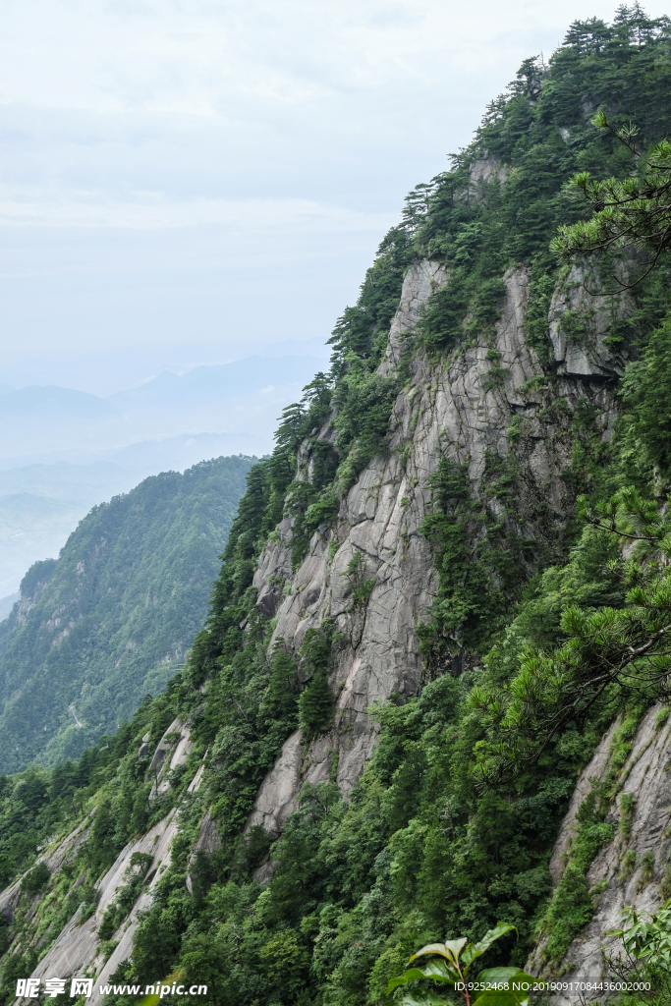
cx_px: 336
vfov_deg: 42.7
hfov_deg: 29.3
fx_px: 1286
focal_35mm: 46
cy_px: 503
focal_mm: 30.5
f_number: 8
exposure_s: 1/280
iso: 400
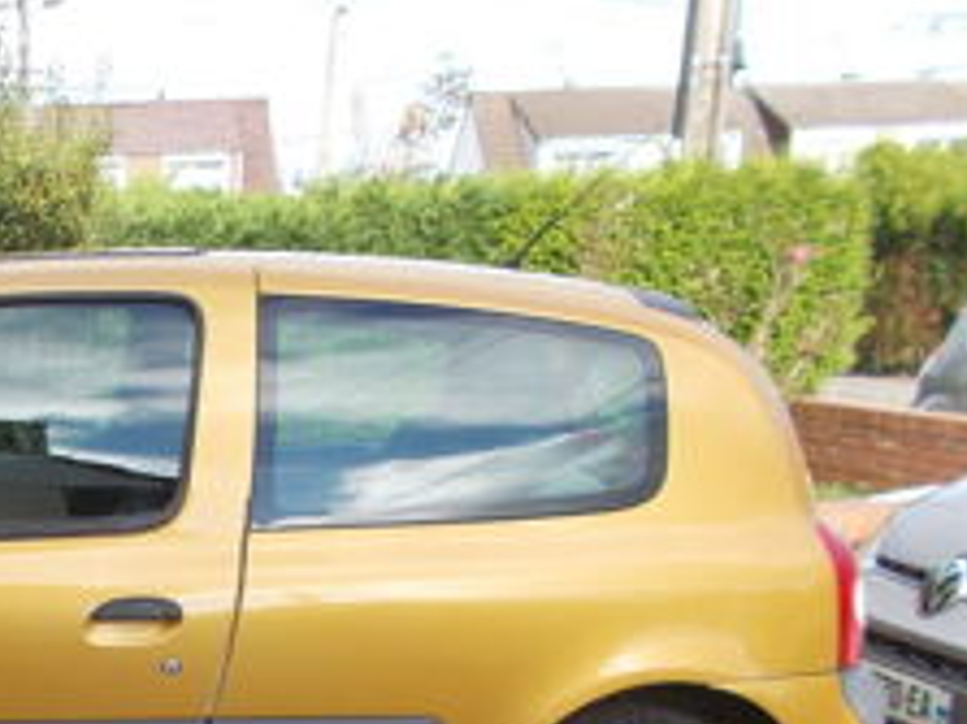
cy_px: 776
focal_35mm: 56
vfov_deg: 24.5
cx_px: -26
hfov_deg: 31.5
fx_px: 1564
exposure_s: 1/250
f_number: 3.2
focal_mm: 4.6
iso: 80
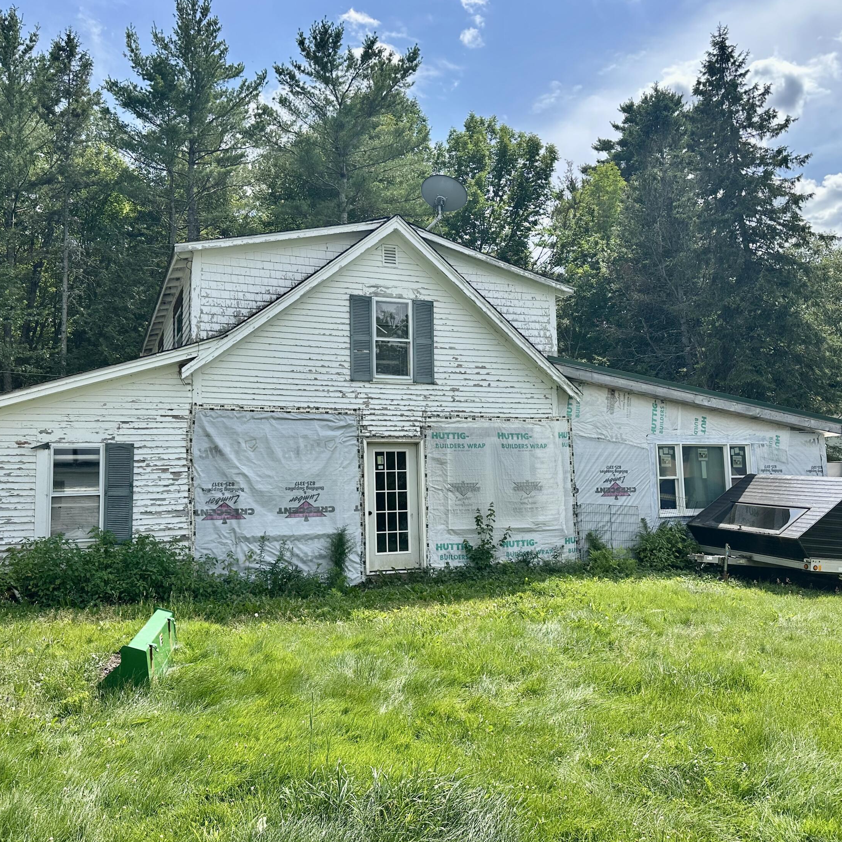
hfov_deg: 55.6
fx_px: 798
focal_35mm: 29
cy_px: 418
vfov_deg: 55.6
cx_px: 418
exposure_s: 1/2882
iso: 80
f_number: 1.78
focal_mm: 6.86
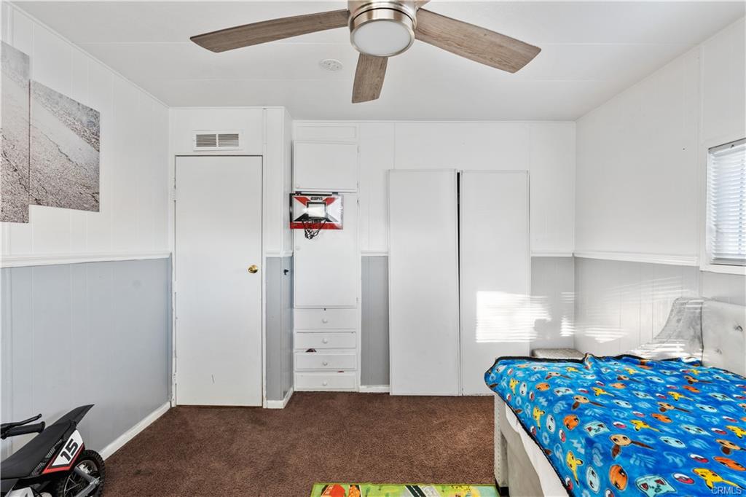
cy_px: 248
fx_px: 331
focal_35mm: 16
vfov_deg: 73.7
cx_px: 373
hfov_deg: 96.8
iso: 250
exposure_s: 1
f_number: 7.1
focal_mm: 16
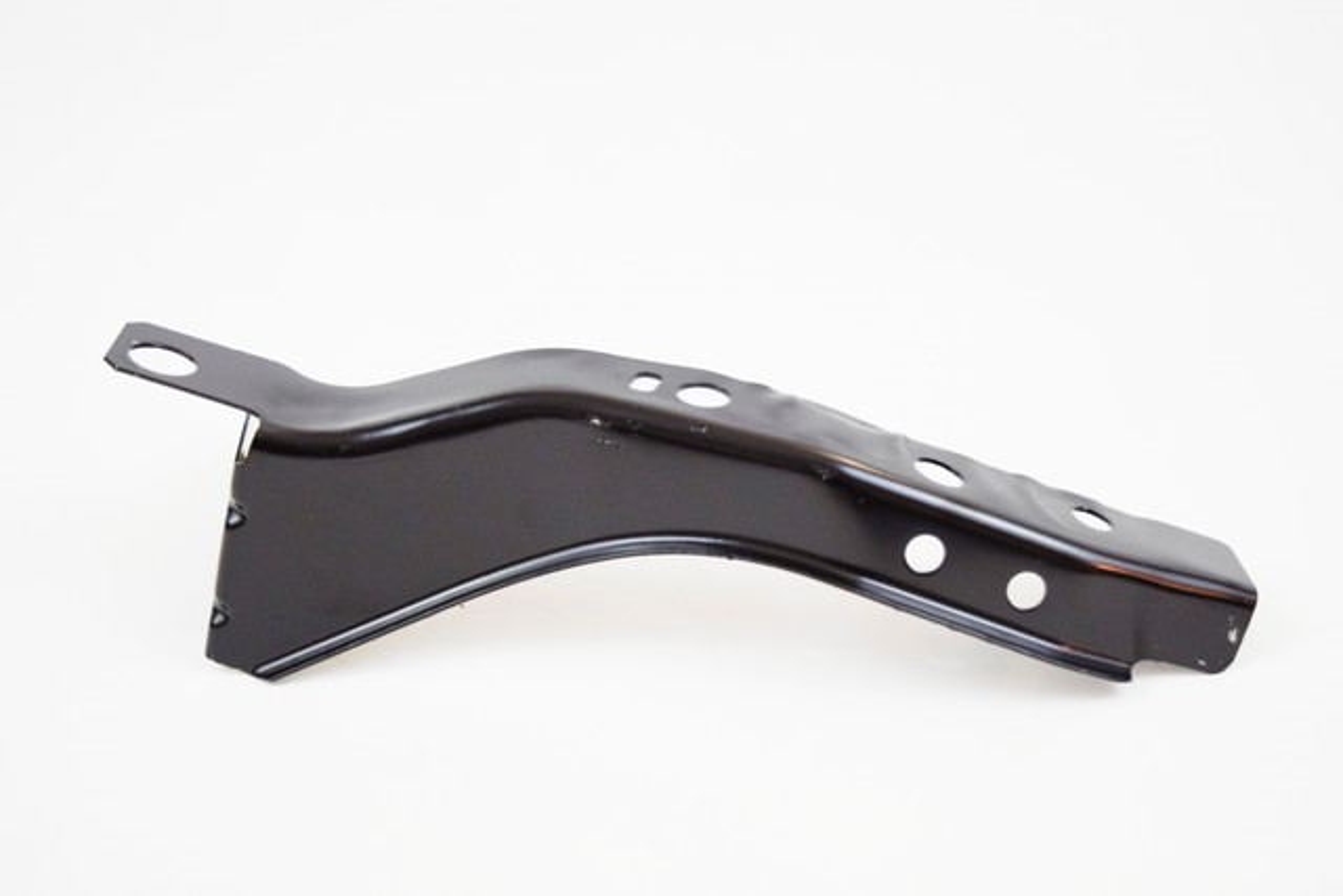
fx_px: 2127
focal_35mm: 57
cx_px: 672
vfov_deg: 23.8
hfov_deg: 35.0
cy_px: 448
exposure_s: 1/60
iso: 1250
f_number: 4.8
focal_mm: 38
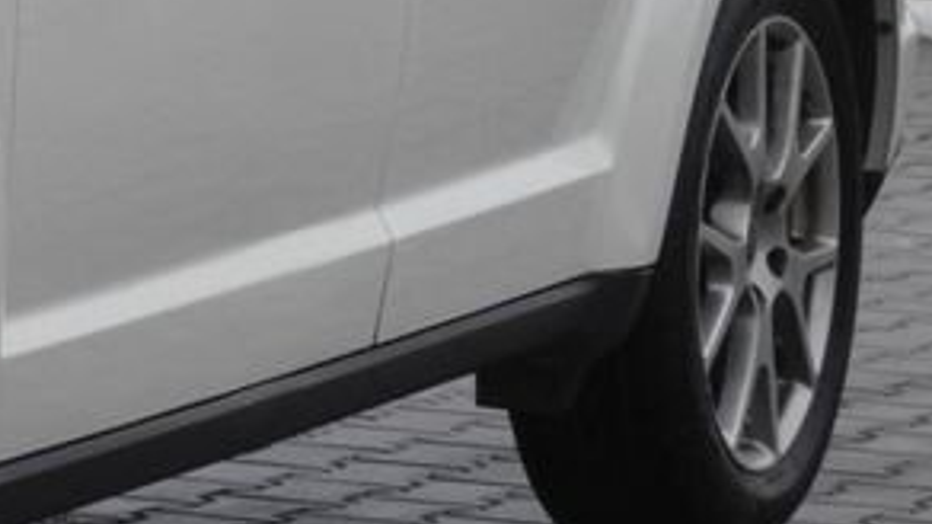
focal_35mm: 409
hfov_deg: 5.2
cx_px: -648
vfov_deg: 3.0
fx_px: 10104
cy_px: -26
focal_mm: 19.2
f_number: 5.6
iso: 100
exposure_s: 1/80
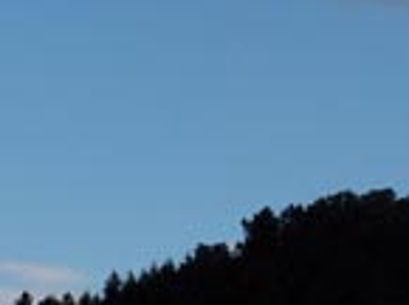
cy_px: 76
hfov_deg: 7.9
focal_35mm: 249
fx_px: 2935
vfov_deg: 5.9
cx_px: 406
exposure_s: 1/350
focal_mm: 12.4
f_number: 6.3
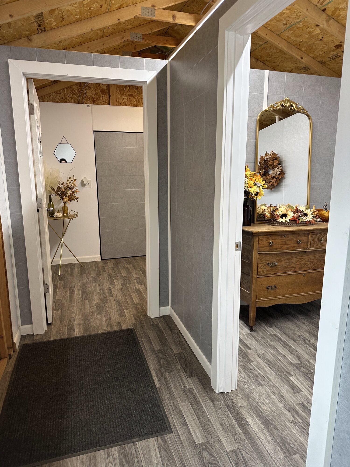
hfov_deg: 56.8
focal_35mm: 24
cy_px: 234
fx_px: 324
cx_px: 175
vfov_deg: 71.6
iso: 80
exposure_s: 1/62
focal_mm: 6.86
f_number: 1.78
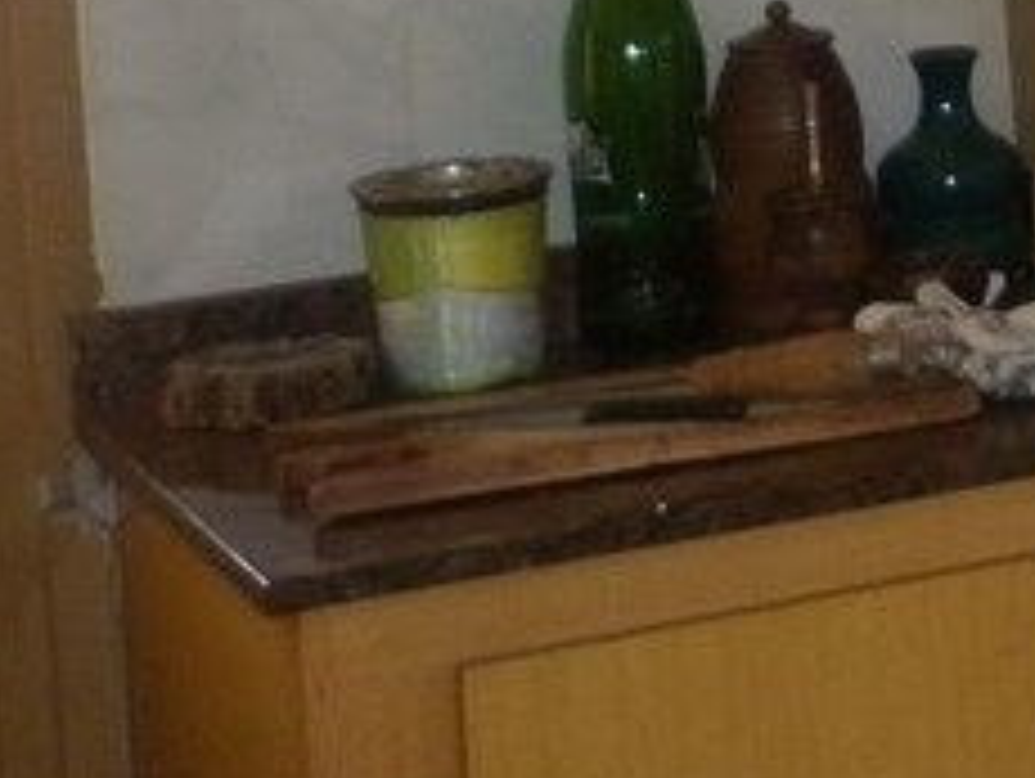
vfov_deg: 9.6
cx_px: 2434
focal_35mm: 151
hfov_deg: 11.1
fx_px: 4520
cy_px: -310
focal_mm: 5.3
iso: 125
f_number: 2.8
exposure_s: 1/30
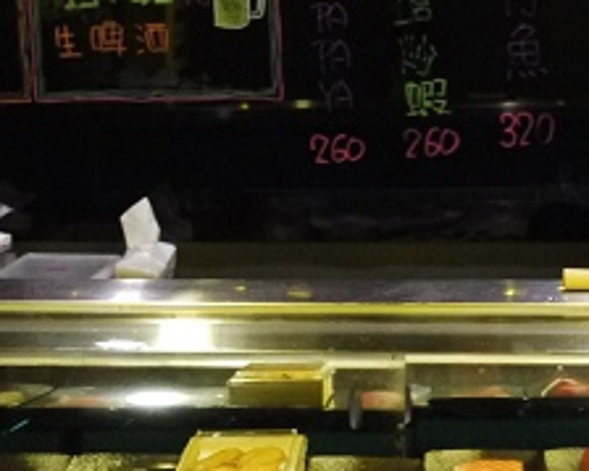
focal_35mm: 78
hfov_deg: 24.2
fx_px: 1359
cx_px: 447
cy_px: 97
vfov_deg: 19.5
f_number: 2.5
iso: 800
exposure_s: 1/30
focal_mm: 14
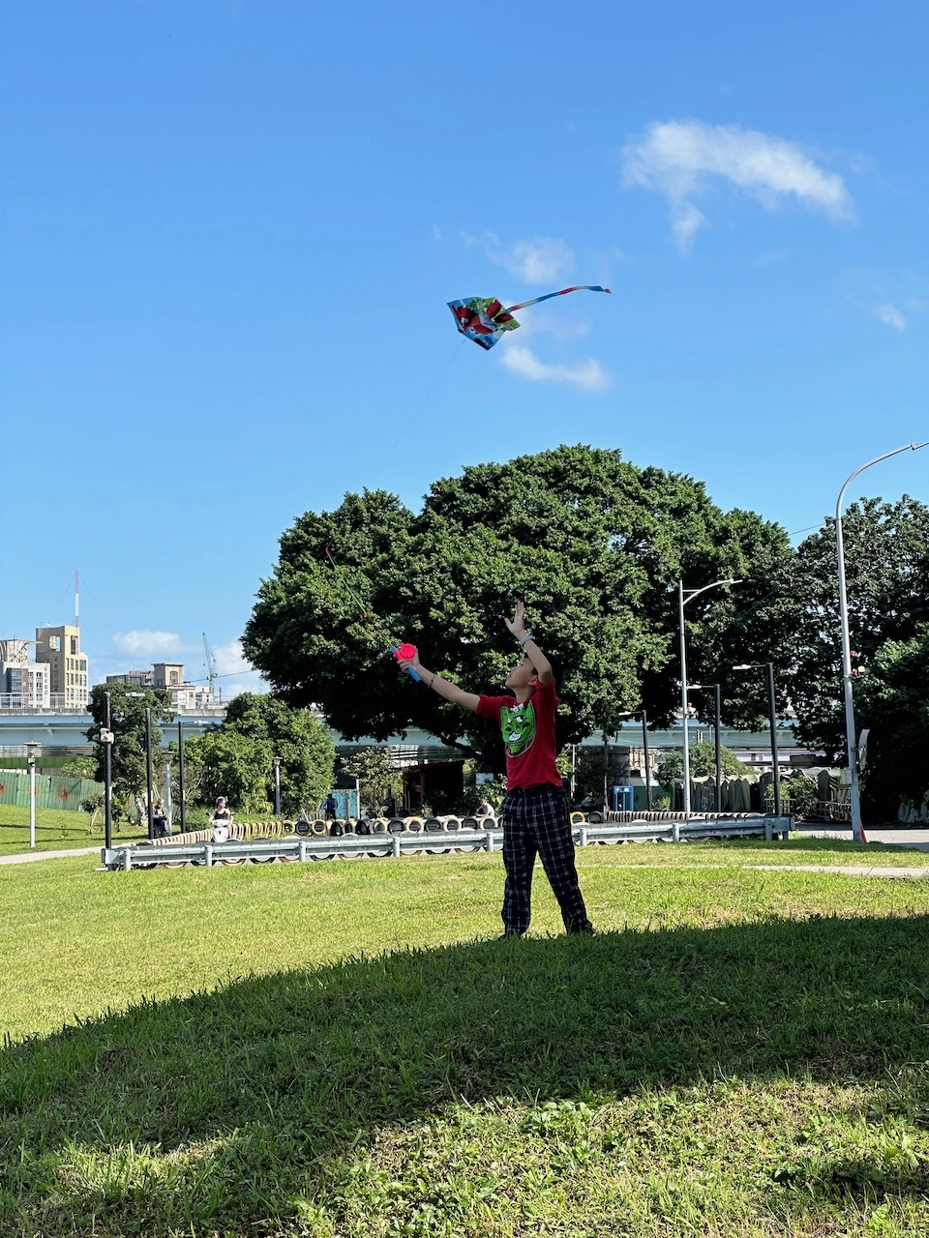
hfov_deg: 19.1
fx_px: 2755
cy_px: 619
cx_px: 464
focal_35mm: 77
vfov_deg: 25.3
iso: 32
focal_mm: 9
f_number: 2.8
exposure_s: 1/567
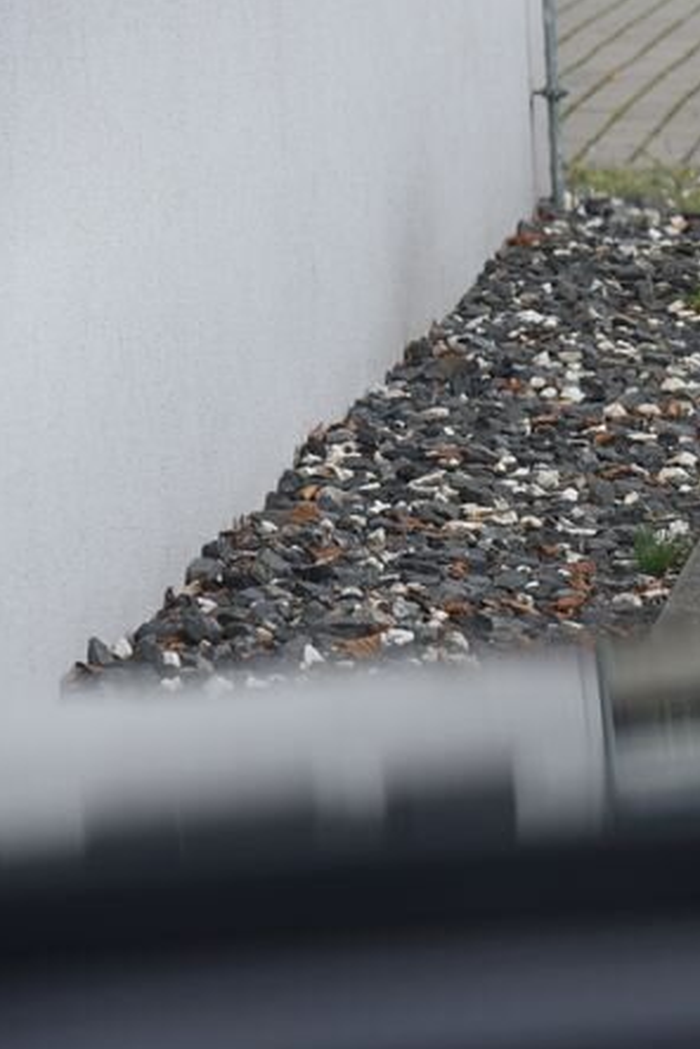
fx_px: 6591
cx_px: 1164
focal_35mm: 226
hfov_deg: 6.0
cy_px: 487
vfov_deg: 9.1
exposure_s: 1/100
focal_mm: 98
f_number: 5
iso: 500
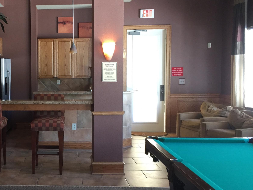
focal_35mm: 52
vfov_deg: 28.0
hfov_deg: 35.3
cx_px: 40
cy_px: 92
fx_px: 380
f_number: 2.2
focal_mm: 4.15
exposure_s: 1/30
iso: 100
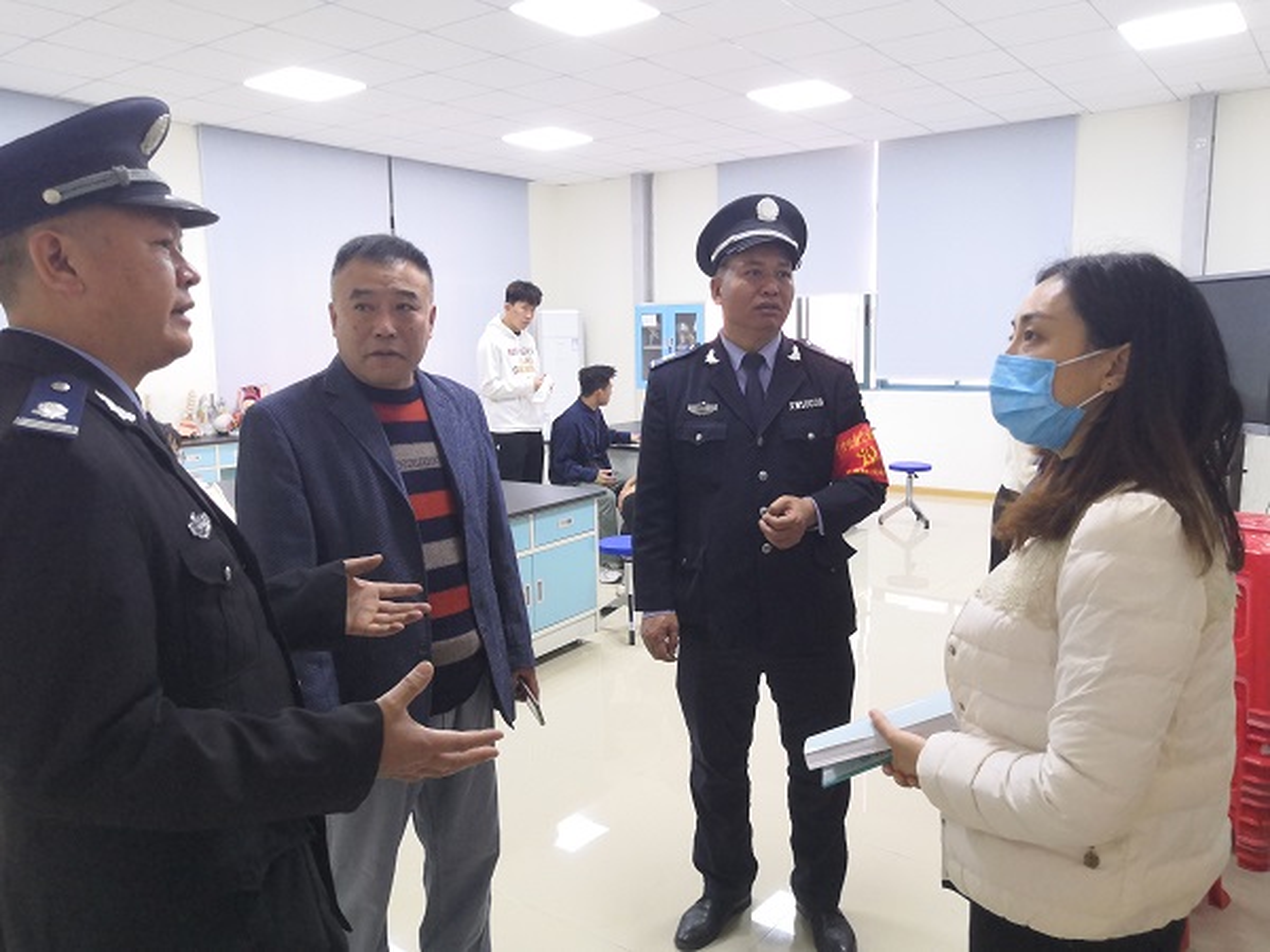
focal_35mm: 27
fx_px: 991
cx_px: 635
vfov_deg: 51.4
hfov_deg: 65.3
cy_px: 476
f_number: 1.8
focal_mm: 3.95
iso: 320
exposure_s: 1/50
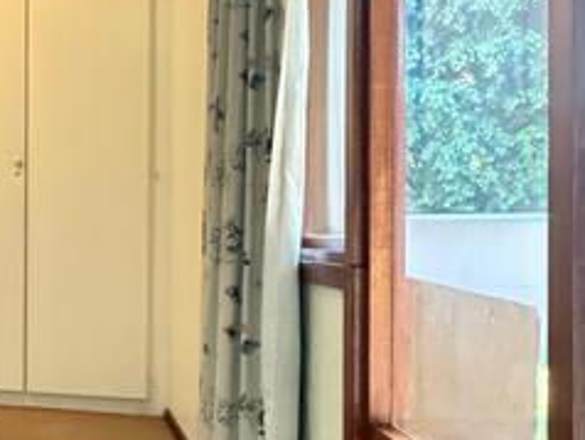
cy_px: 236
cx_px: -194
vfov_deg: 30.9
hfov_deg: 30.7
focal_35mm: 47
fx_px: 795
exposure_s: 1/37
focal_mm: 2.22
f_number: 2.2
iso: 1600
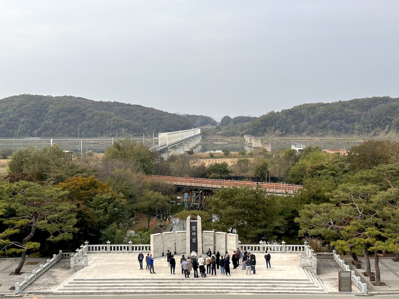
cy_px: 150
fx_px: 553
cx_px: 200
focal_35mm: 48
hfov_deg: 39.7
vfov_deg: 30.3
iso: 64
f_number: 1.78
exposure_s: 1/2358
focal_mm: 6.86
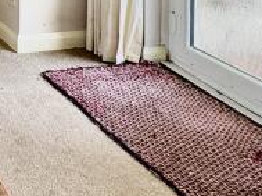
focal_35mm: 76
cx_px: -116
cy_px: -147
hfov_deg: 21.9
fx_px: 574
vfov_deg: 16.5
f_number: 2.2
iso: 125
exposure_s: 1/99
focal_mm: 2.22
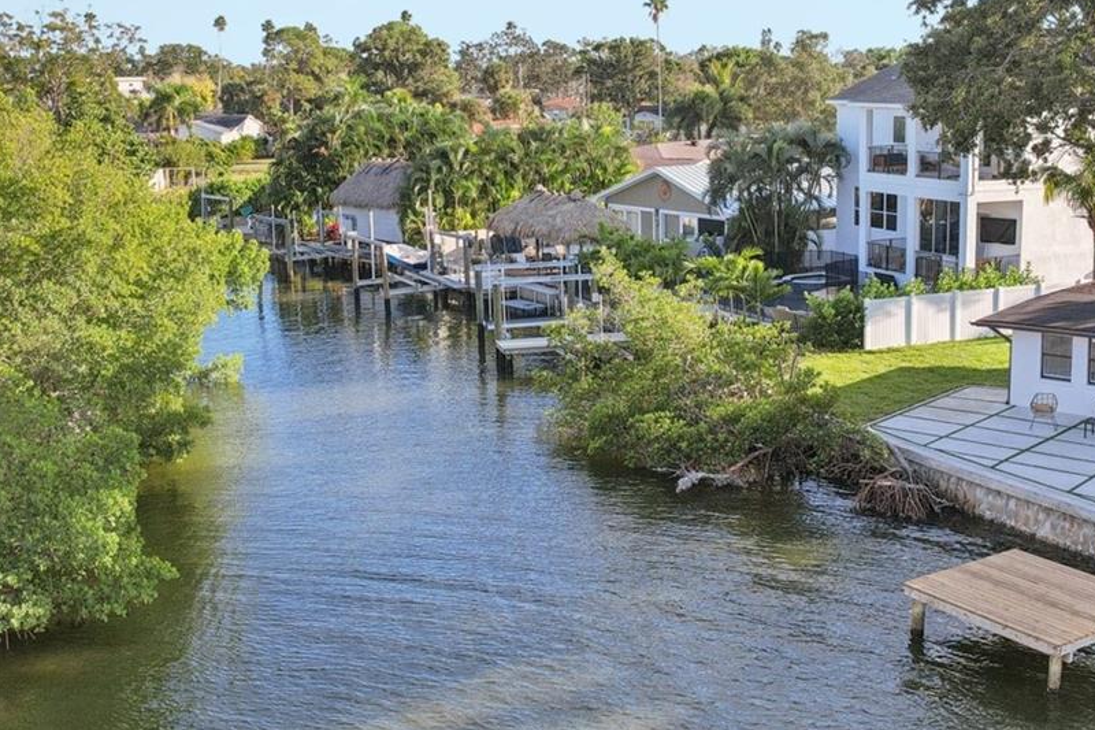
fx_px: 1338
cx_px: 697
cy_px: 323
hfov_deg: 44.1
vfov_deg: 30.5
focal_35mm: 44
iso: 100
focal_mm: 8.4
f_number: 2.8
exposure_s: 1/730
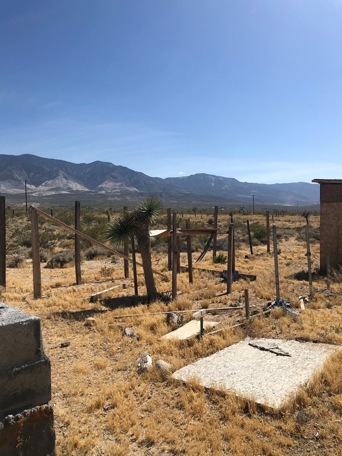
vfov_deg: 61.6
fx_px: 382
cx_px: 172
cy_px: 232
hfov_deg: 48.2
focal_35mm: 29
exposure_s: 1/3436
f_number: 1.8
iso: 20
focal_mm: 4
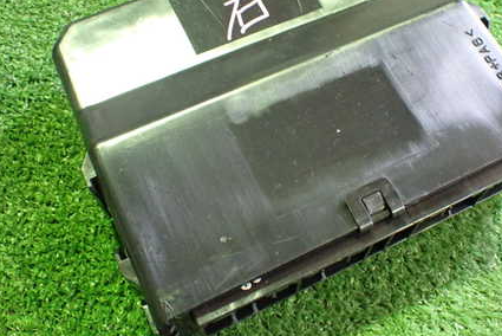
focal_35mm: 44
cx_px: 293
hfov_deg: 44.3
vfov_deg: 30.5
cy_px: 140
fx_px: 614
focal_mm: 5.4
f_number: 2.3
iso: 1000
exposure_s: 1/30
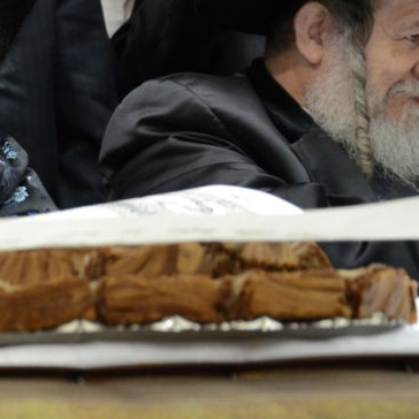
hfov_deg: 10.6
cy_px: 45
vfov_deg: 10.8
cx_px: -131
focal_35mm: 161
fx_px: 2207
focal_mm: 45
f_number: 5
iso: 1600
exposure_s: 1/40
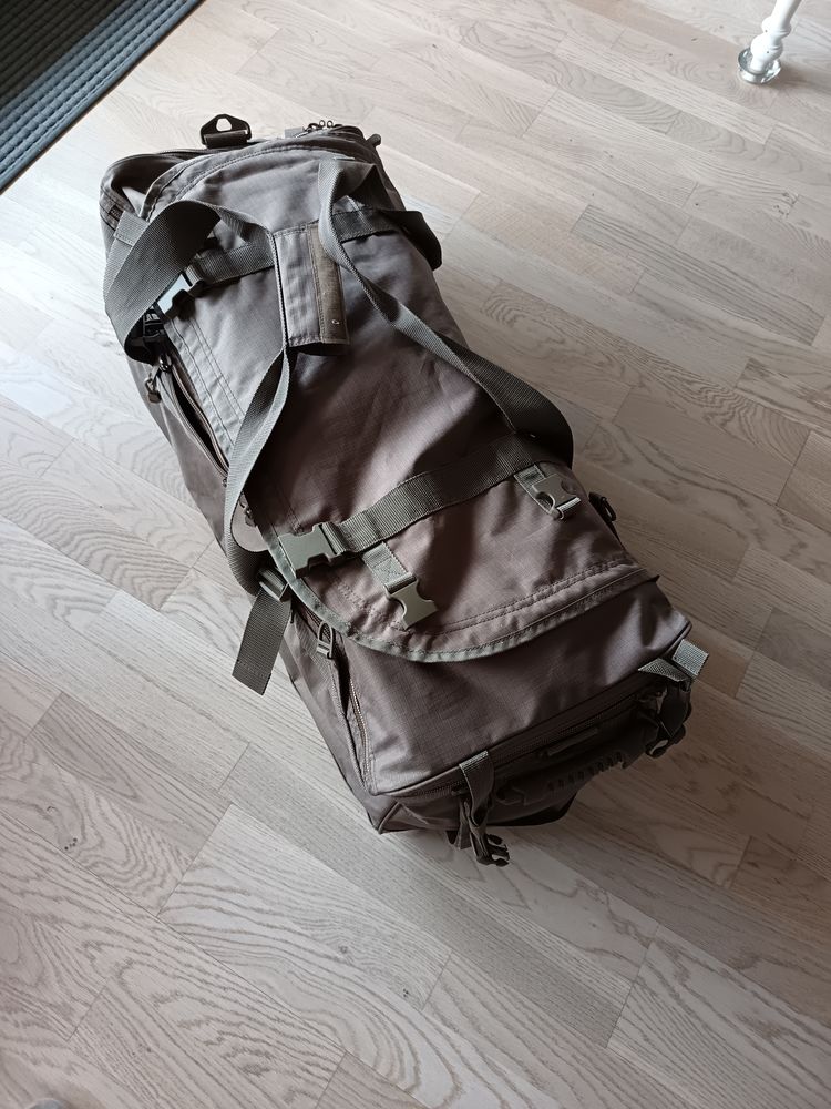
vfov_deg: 71.6
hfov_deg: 56.8
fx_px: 768
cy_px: 554
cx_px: 416
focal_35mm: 24
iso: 939
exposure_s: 1/33.3
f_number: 1.75
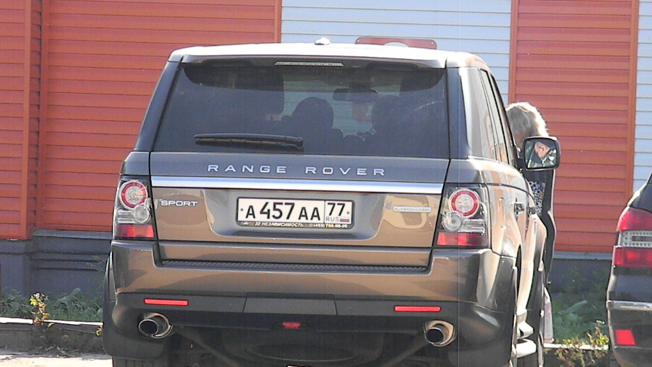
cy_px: 233
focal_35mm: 199
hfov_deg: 10.8
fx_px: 3441
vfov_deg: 6.1
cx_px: 326
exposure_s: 1/630
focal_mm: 33.1
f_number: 5.2
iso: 640
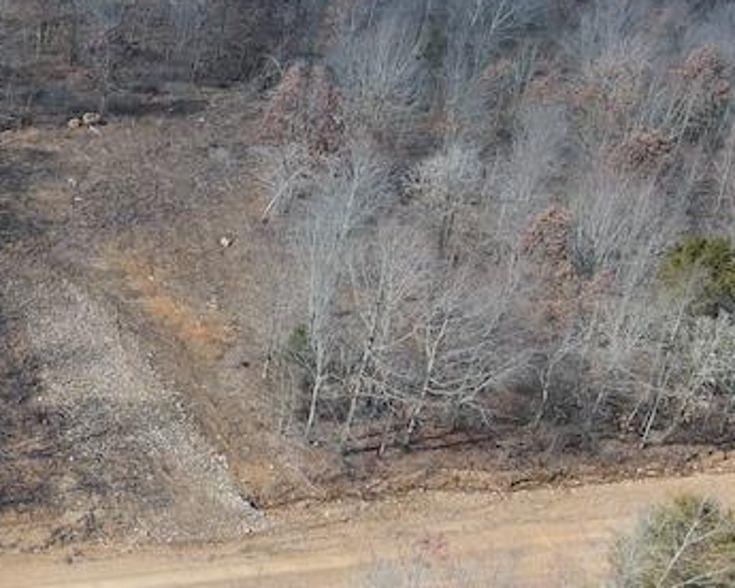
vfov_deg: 22.4
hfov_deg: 24.7
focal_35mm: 68
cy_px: 194
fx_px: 1479
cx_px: -194
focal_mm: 4.5
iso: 100
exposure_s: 1/15
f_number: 2.8
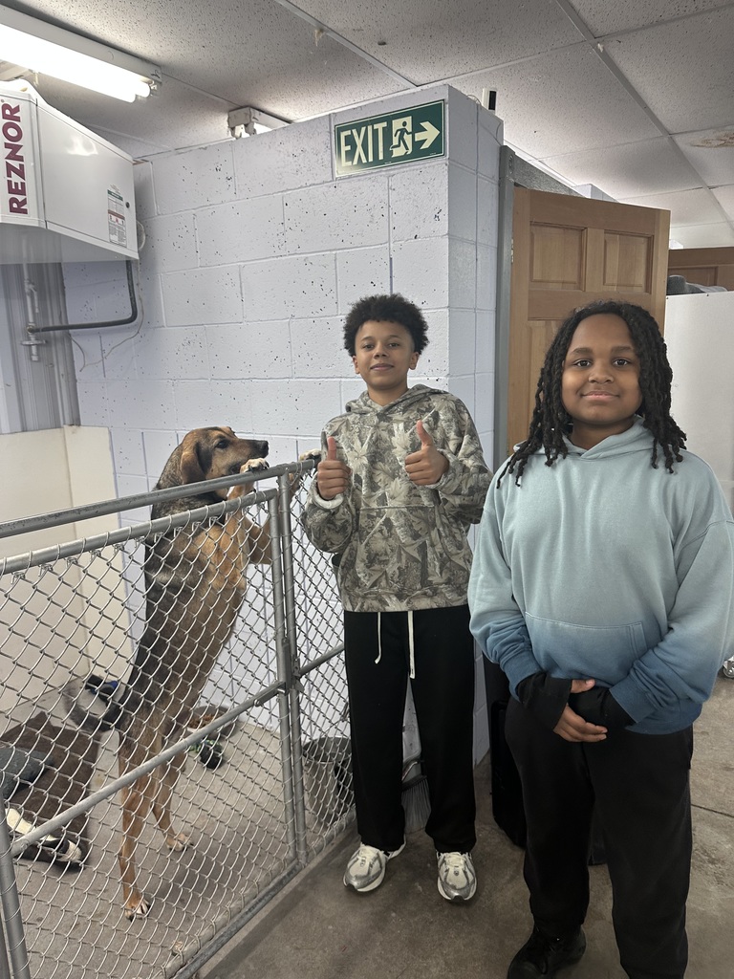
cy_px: 490
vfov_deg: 71.6
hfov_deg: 56.8
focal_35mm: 24
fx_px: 679
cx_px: 367
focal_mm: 6.86
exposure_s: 1/60
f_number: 1.78
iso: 125
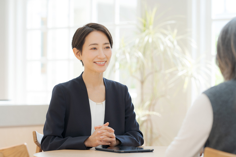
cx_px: 118
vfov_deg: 10.1
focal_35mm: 136
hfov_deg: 15.1
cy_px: 79
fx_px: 891
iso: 250
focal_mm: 135
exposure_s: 1/250
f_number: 3.5
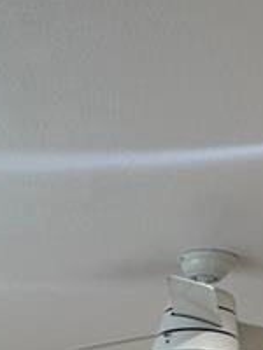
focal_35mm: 92
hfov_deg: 14.9
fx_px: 932
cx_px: -132
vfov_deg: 17.3
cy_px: 637
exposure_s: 1/120
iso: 100
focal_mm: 6.76
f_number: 1.78
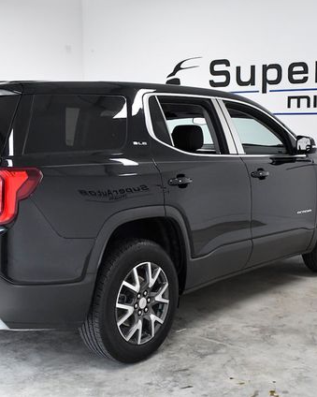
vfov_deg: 36.7
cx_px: 119
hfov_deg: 29.6
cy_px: 198
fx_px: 598
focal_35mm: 51
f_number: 4.5
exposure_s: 1/1000
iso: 2500
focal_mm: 24
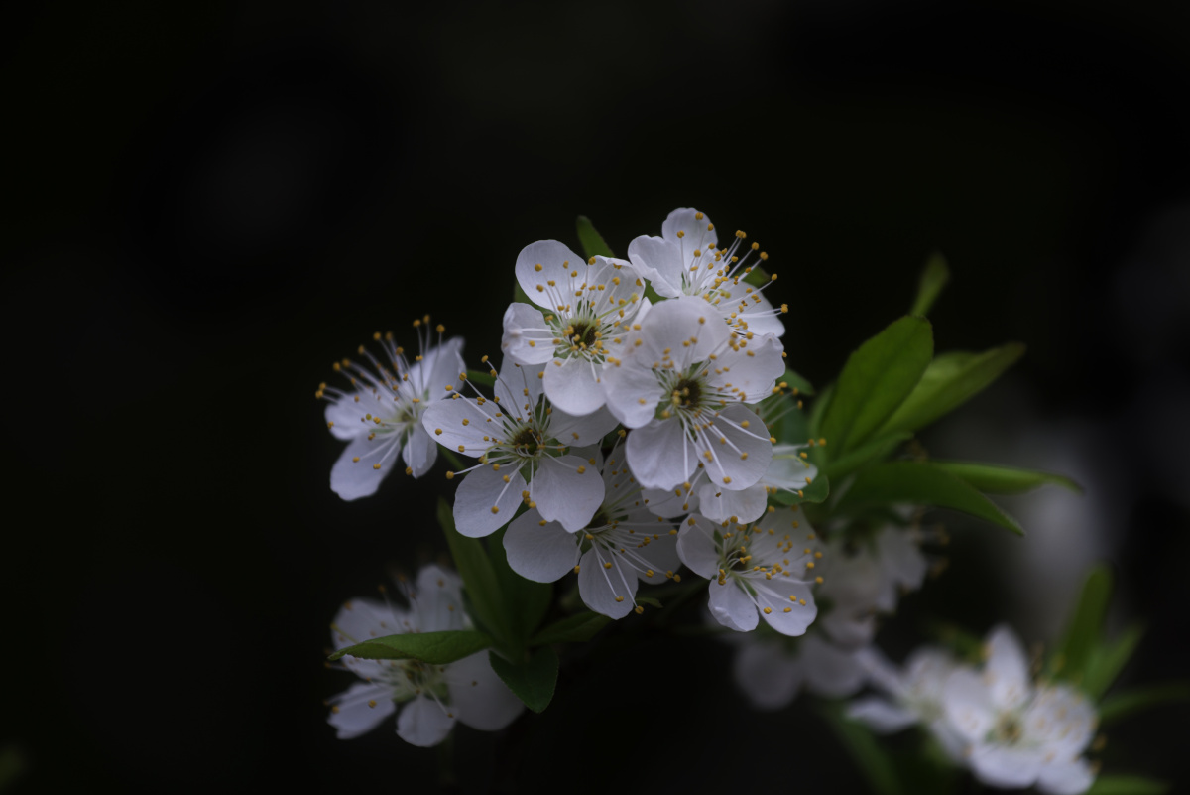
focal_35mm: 200
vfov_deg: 6.9
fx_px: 6613
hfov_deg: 10.3
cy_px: 398
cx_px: 595
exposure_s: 1/200
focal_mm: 200
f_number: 5
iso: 110
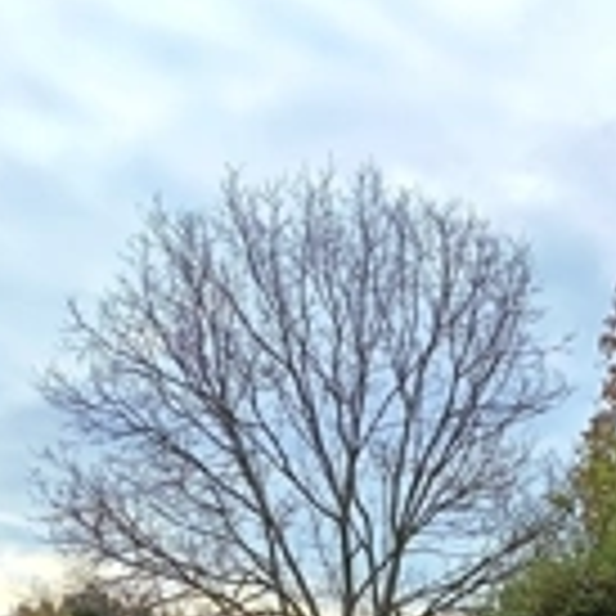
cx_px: 625
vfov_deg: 23.2
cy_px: 881
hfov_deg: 26.2
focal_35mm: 62
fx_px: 1248
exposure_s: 1/335
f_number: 1.75
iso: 100
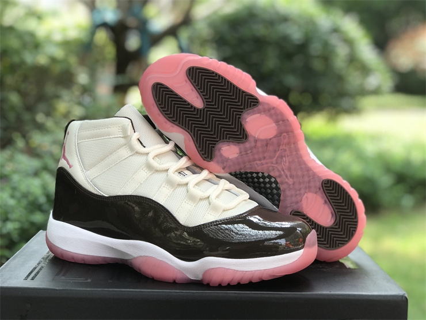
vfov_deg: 25.7
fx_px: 701
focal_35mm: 57
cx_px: 213
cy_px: 160
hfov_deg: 33.8
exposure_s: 1/100
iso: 25
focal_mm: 6.6
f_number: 2.8
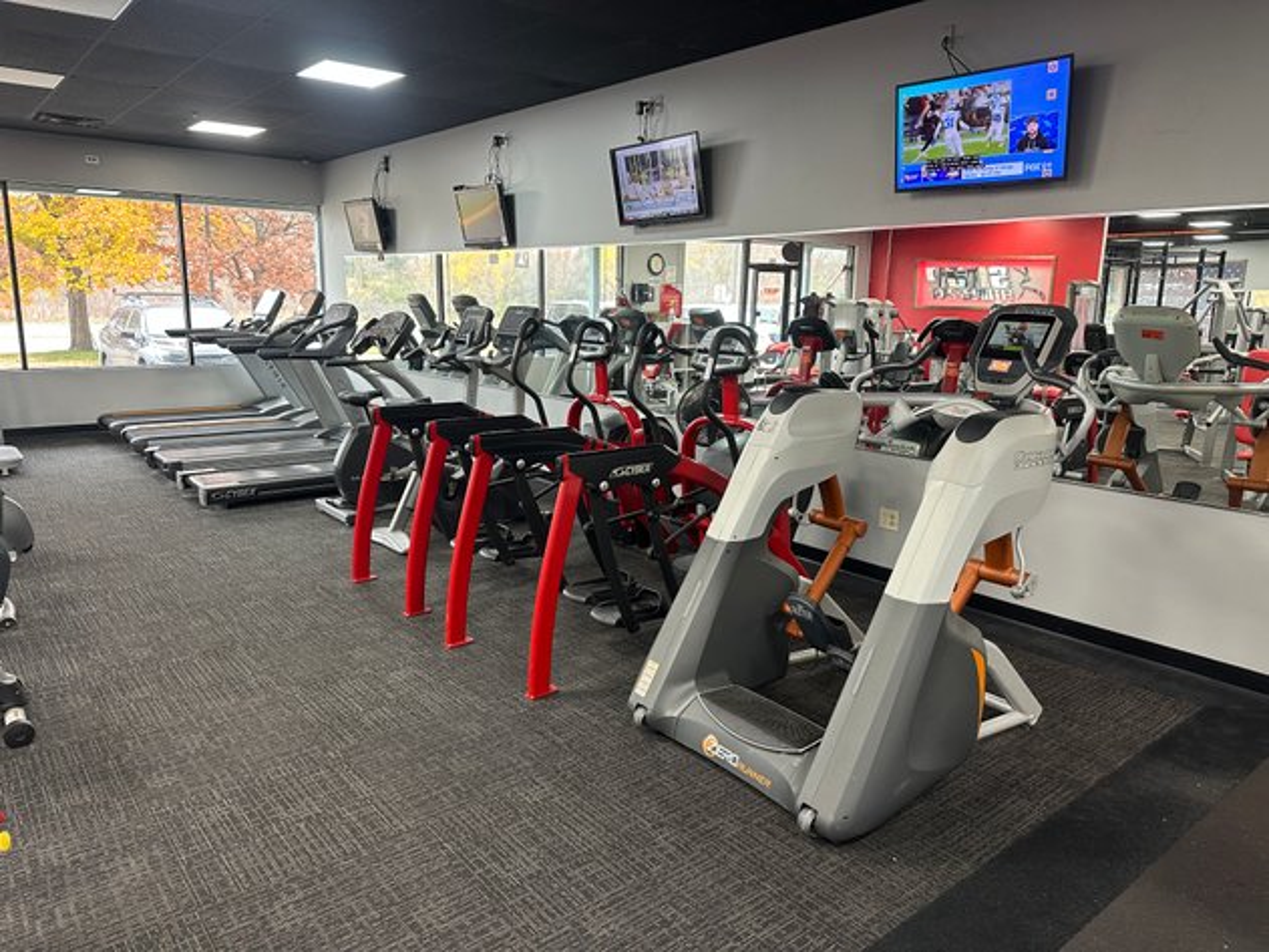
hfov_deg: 71.6
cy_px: 476
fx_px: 880
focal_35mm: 24
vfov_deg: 56.8
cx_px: 634
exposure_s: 1/60
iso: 160
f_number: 1.78
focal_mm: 6.86
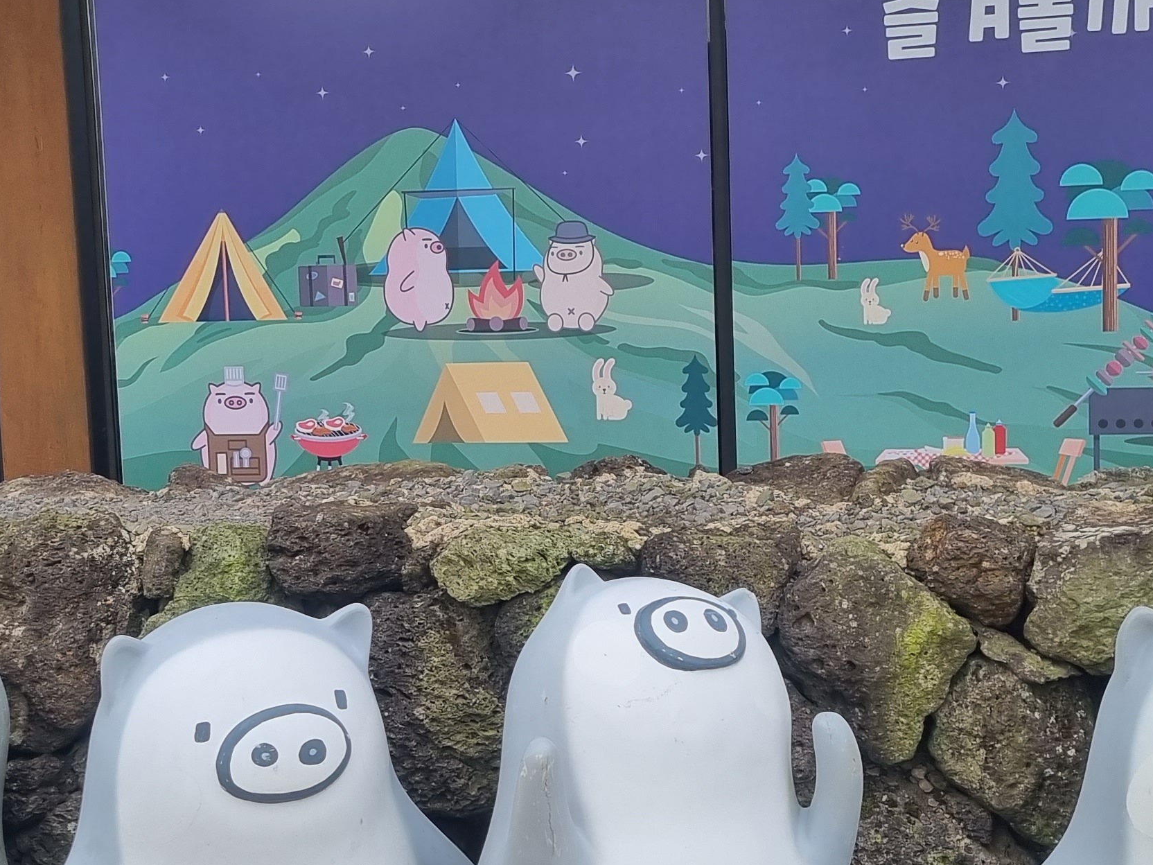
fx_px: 2098
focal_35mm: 63
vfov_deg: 23.3
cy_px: 364
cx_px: 419
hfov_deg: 30.6
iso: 50
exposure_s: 1/570
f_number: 1.8
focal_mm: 5.4
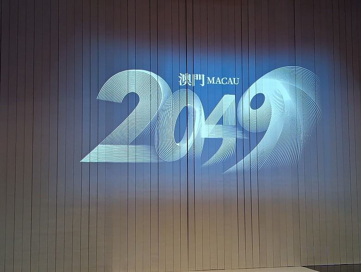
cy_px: 136
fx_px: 512
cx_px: 180
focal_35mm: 49
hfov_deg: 38.9
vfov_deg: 29.7
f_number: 1.68
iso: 599
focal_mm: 6.9
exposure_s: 1/40.4
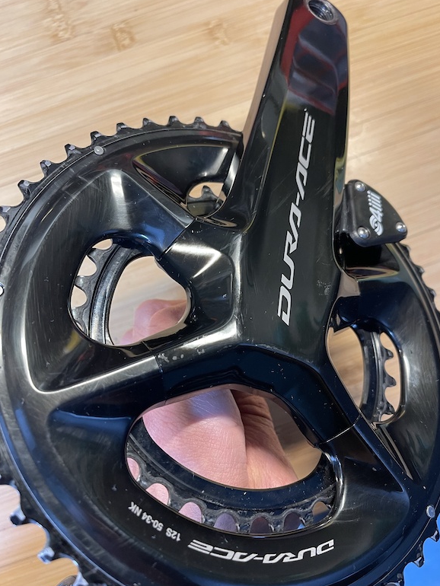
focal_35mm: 27
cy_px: 290
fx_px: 457
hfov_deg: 51.4
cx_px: 221
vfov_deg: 65.3
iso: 250
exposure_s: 1/60
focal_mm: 5.1
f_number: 1.6
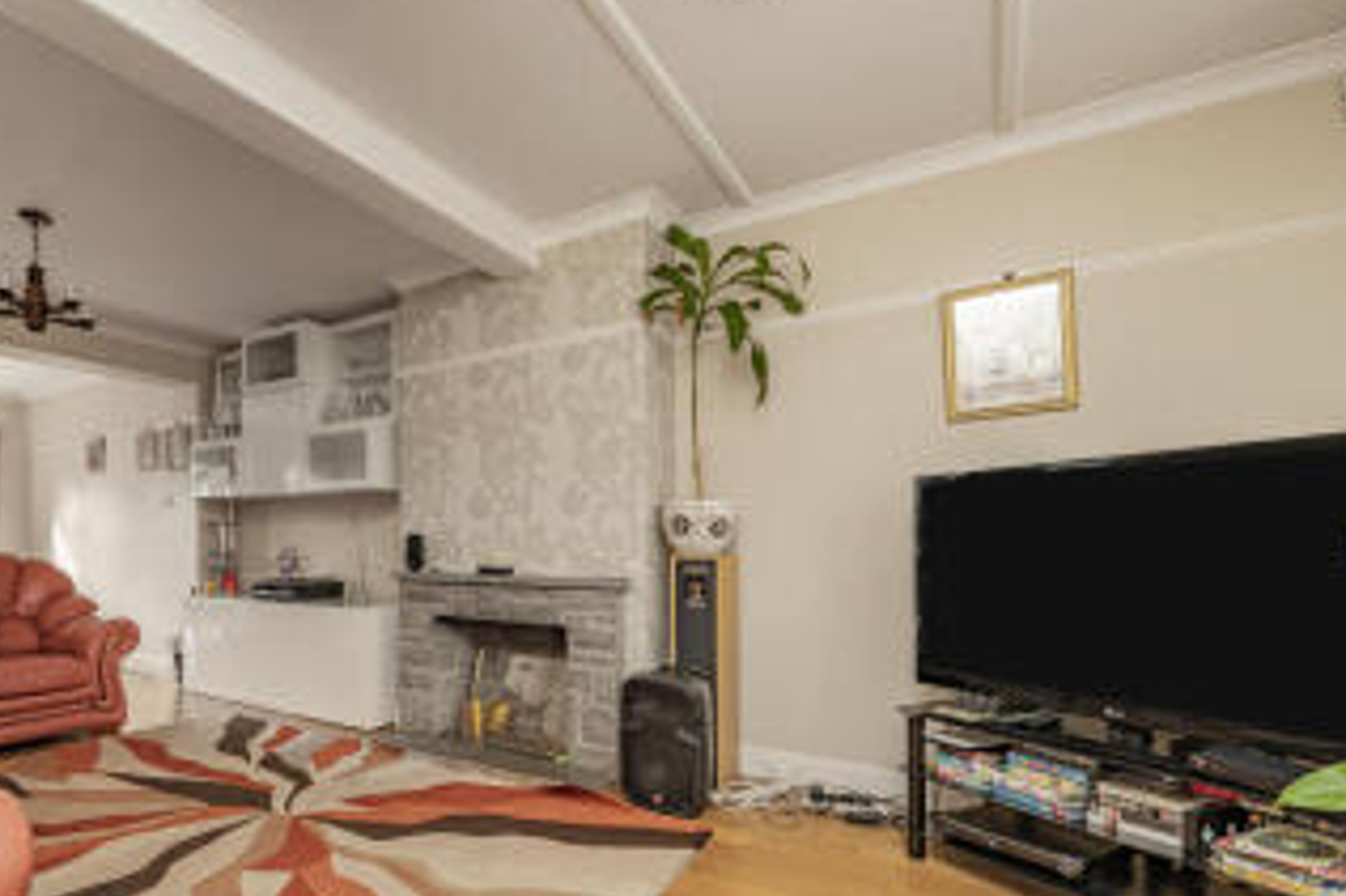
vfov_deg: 66.6
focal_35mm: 18
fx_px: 673
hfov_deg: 87.5
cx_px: 471
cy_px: 541
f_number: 9
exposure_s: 1/15
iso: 320
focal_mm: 12
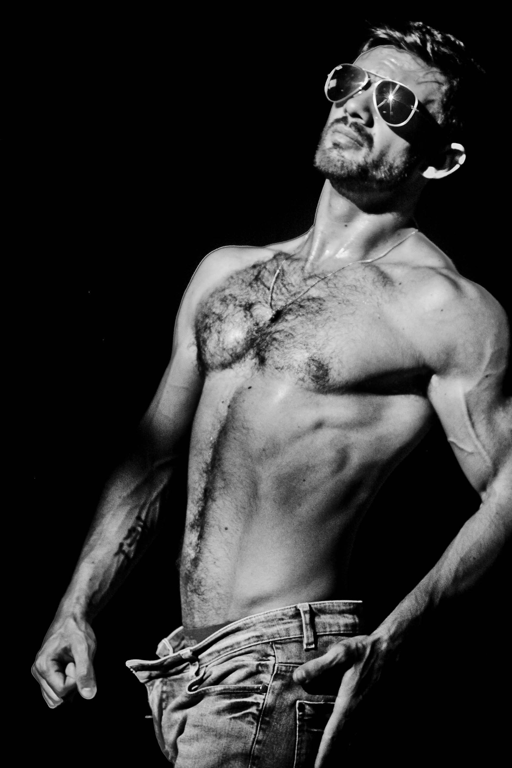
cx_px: 265
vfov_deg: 18.1
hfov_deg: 12.1
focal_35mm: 113
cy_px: 385
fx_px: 2411
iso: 160
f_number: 2.5
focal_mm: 50
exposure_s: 1/4000
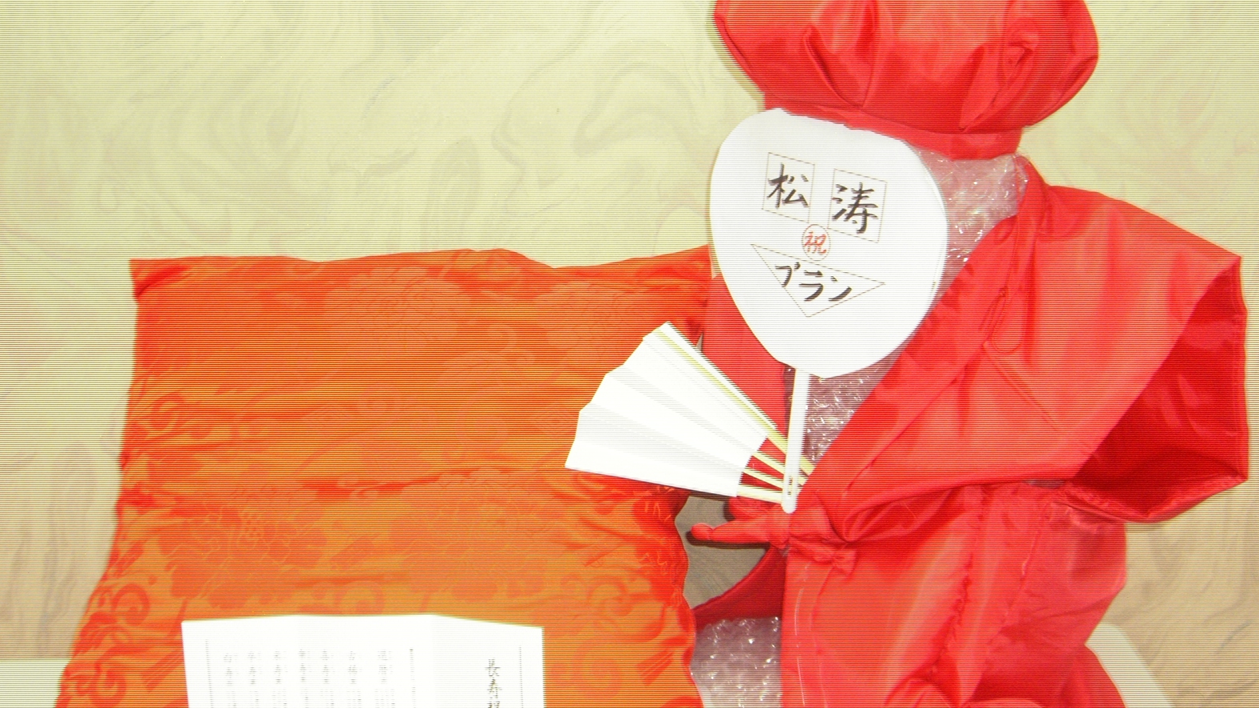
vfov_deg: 28.3
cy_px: 390
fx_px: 1402
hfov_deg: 48.4
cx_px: 633
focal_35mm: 42
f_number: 2.7
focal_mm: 6.2
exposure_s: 1/60
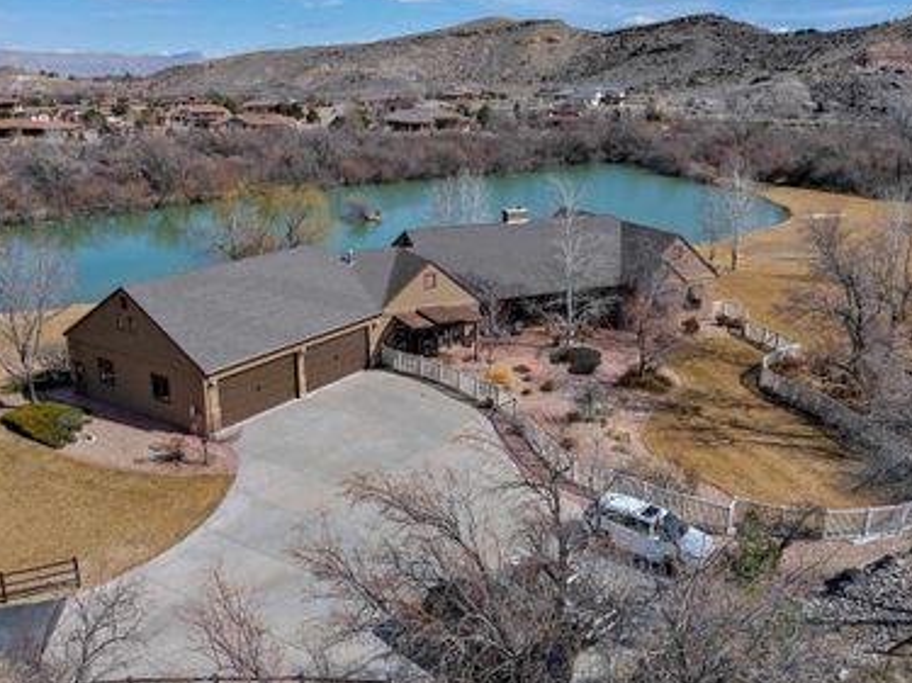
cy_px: 340
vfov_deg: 44.1
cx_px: 445
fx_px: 843
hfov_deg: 56.8
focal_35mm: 32
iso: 140
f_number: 2.8
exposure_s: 1/1000
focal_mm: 12.29
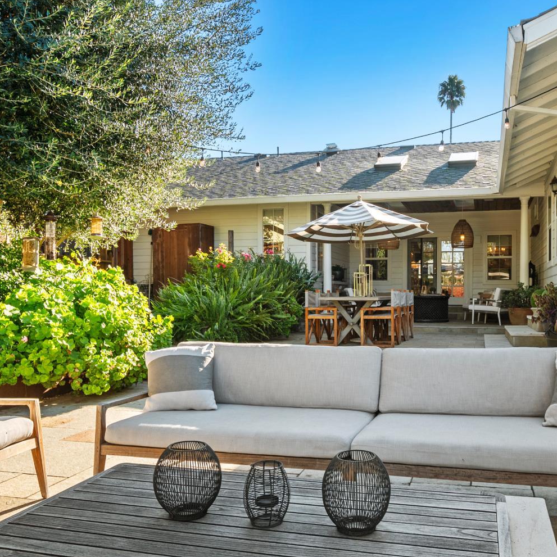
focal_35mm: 27
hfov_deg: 58.1
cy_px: 280
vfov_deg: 59.1
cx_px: 357
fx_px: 492
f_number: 8
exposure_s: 1/25
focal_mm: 14
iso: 100
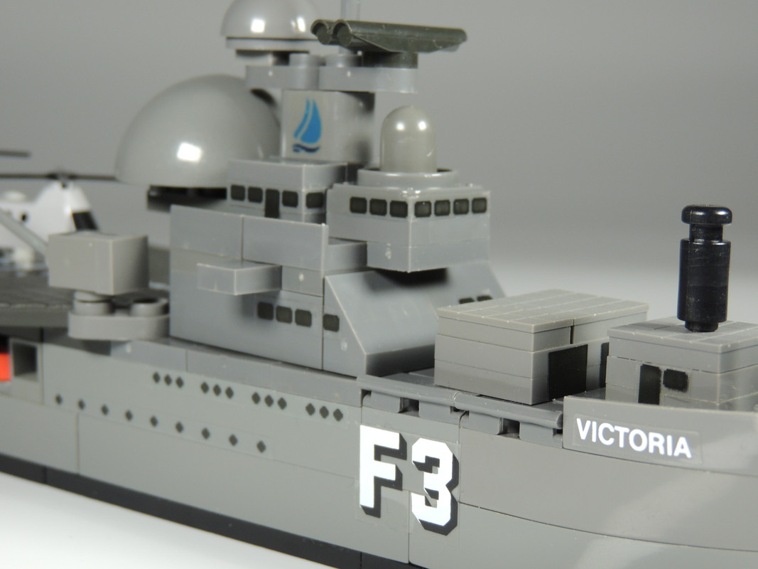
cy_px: 284
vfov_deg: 19.6
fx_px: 1642
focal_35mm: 75
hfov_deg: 26.0
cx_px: 379
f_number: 3.9
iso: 140
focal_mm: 13.3
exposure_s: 1/20
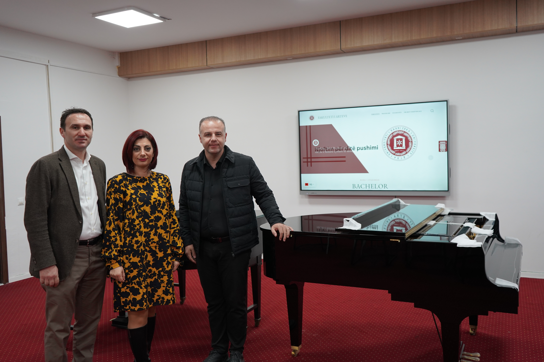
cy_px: 181
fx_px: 484
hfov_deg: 58.7
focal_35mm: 32
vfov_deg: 41.1
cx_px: 272
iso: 1600
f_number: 4
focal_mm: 32
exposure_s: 1/160
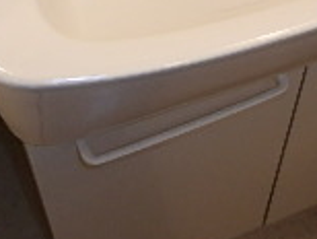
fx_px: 798
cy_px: -109
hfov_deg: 22.4
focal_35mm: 87
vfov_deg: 15.8
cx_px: 204
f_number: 3.5
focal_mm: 3.7
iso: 200
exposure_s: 1/40
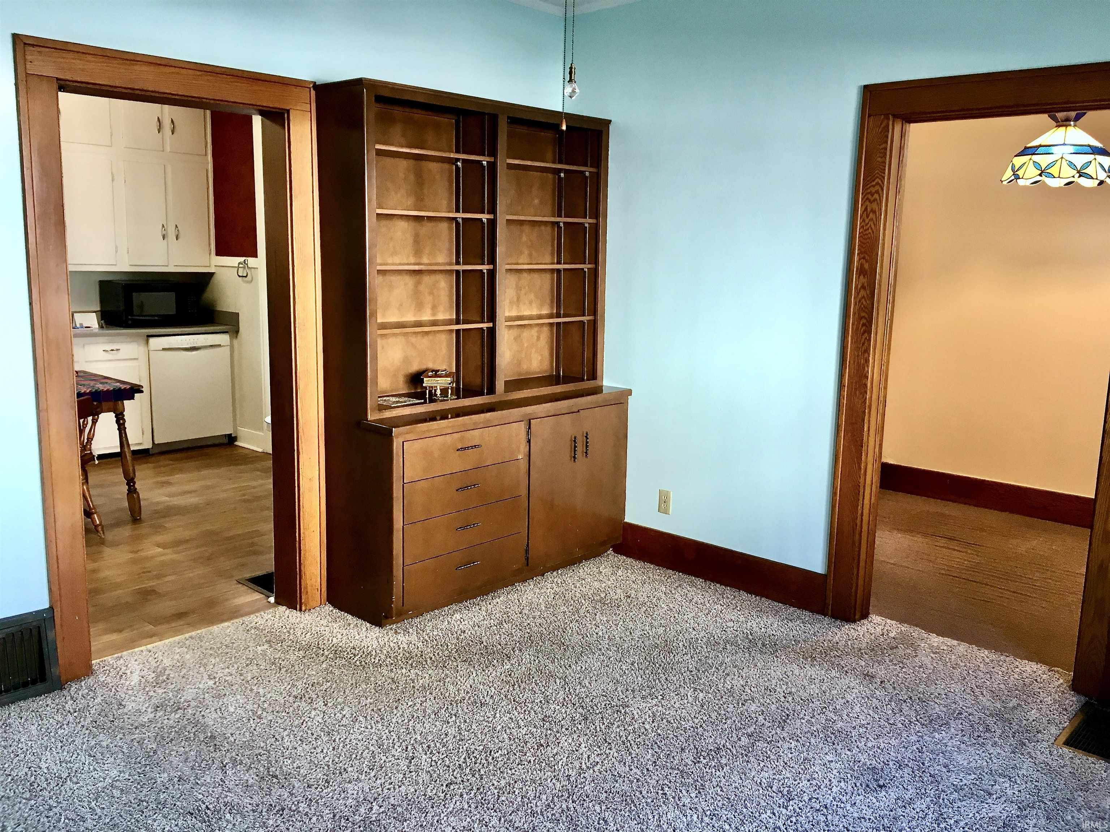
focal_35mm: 29
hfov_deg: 61.7
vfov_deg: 48.2
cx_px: 555
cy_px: 416
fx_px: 930
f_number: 2.2
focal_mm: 4.15
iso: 64
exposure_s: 1/30
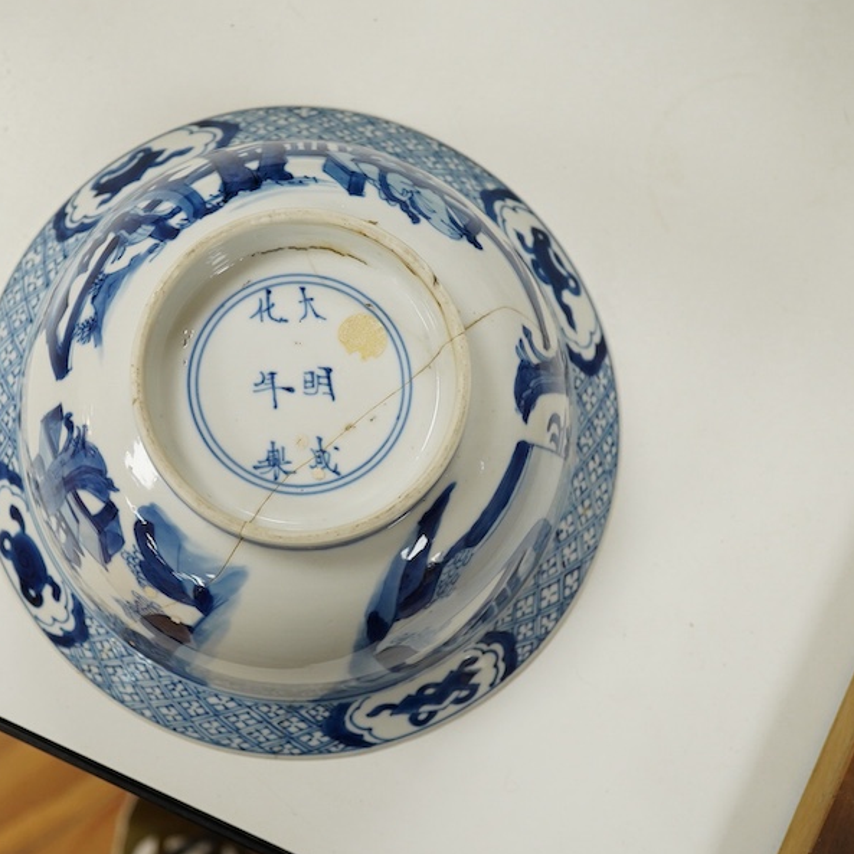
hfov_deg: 29.3
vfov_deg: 29.6
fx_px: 1619
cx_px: 284
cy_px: 428
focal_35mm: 58
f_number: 8
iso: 1250
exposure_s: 1/125
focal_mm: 30
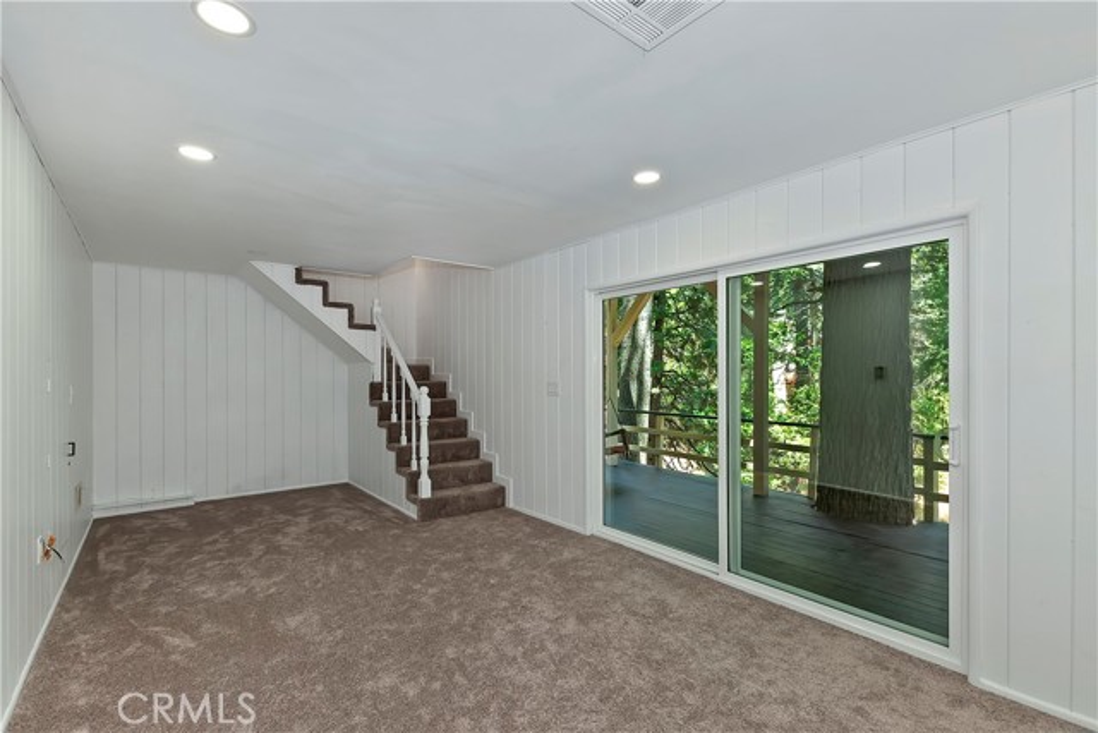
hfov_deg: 100.4
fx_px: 458
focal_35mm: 15
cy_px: 366
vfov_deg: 77.4
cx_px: 549
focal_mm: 10
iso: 400
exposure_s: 1/30
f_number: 8
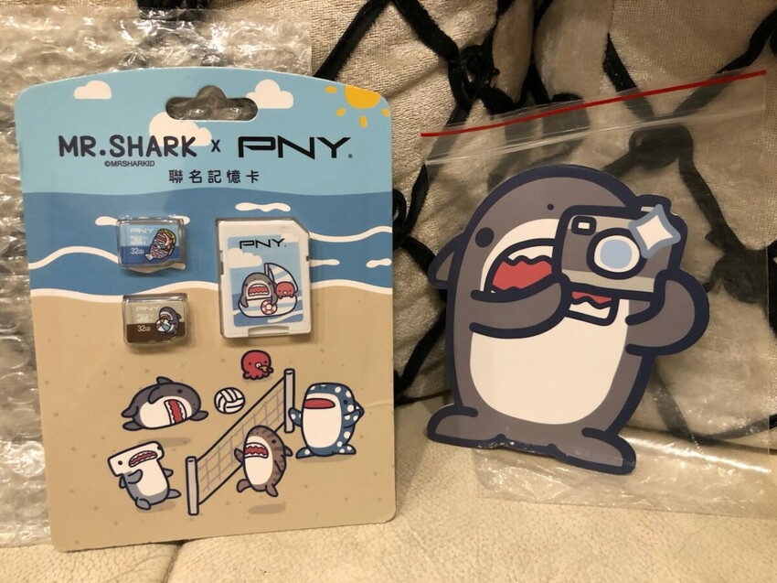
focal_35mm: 28
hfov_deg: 63.5
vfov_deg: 49.7
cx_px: 388
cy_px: 292
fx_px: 628
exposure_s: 1/15
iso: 80
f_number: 1.8
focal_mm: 3.99
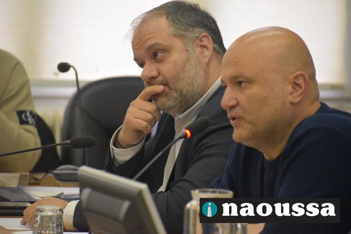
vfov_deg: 5.0
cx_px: 176
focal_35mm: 278
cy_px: 117
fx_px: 2705
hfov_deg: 7.4
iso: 6400
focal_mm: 185
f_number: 5.3
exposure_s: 1/250
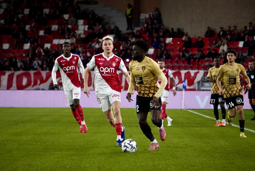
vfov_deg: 4.4
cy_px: 86
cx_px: 128
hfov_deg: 6.5
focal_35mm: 315
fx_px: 2233
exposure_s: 1/400
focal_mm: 210
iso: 1600
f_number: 6.3
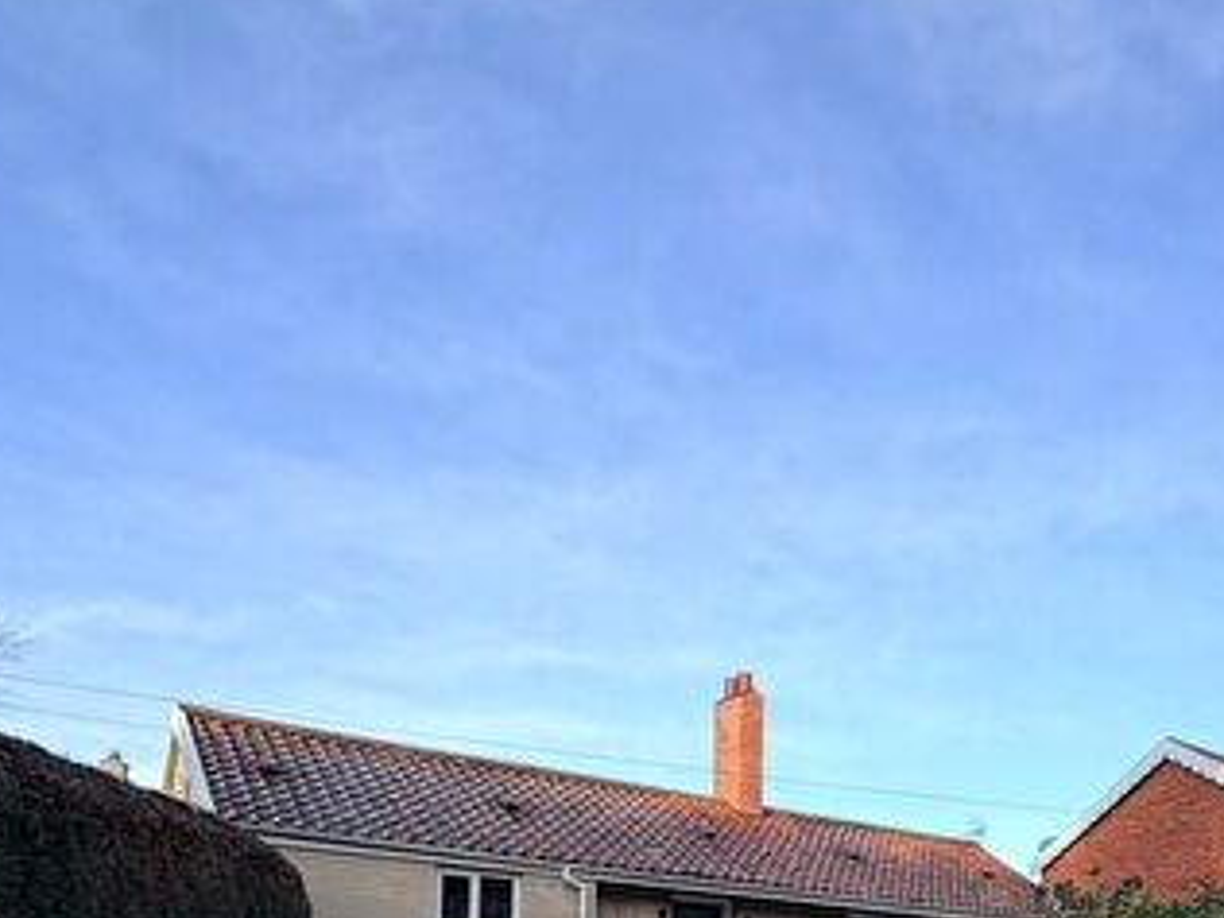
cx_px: 926
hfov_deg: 55.4
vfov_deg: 38.2
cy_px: 994
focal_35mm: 31
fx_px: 1096
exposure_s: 1/701
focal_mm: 2.22
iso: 40
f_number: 2.2
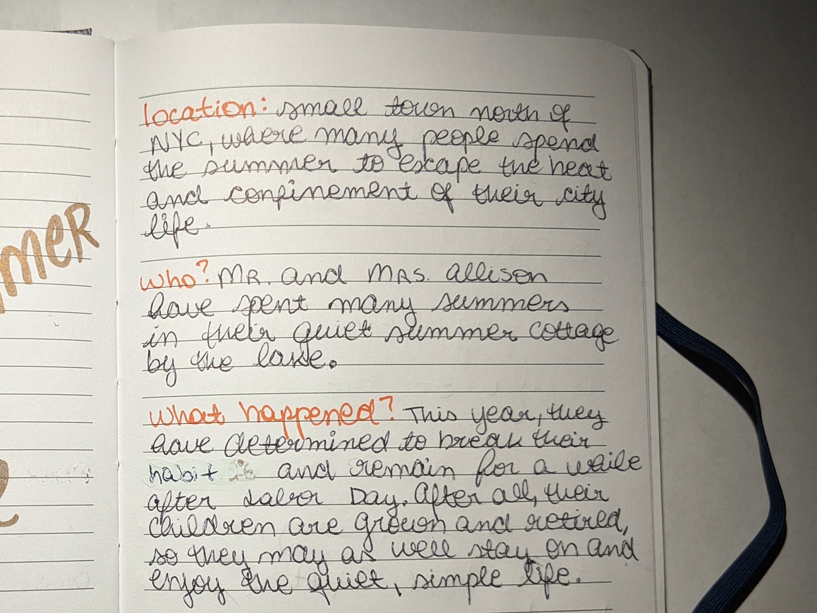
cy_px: 453
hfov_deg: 38.0
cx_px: 144
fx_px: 1133
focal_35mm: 48
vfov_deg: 29.8
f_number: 1.8
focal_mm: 4.44
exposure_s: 1/308
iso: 65
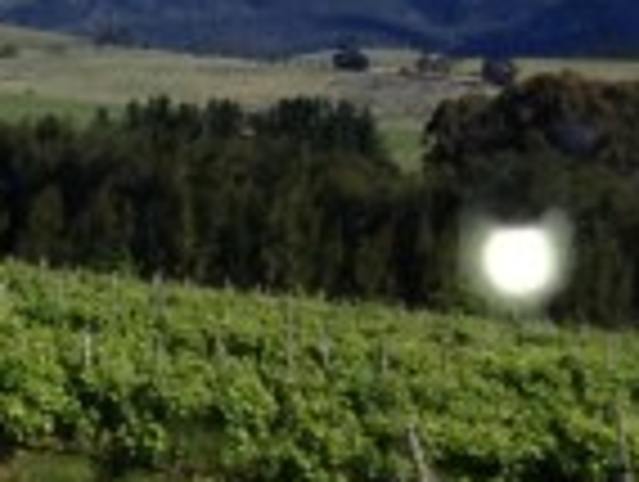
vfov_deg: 5.8
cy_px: -401
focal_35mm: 252
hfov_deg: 7.2
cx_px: -1040
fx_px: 4660
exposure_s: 1/951
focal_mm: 4.28
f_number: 2.4
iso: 50
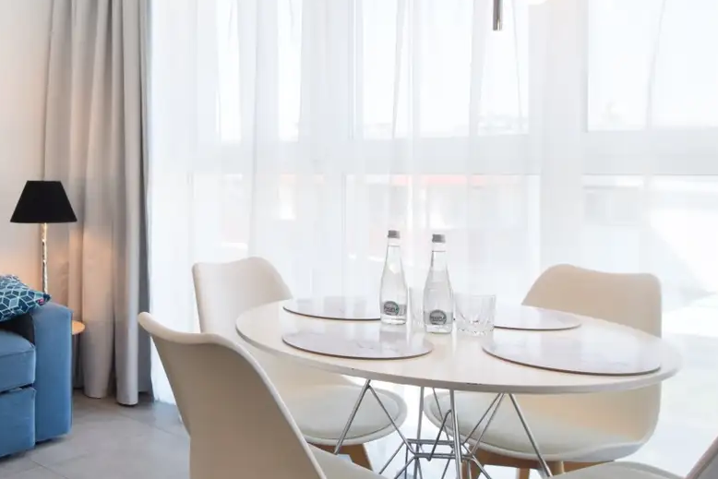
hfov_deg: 48.8
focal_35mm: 37
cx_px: 140
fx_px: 738
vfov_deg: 35.6
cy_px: 157
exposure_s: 1/4
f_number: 8
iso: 100
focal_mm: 10
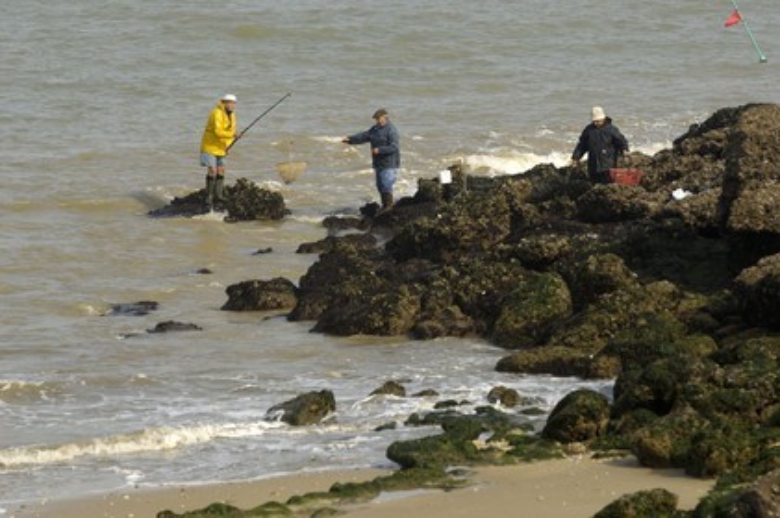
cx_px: 390
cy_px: 259
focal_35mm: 285
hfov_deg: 7.2
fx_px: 6170
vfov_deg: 4.8
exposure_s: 1/320
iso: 100
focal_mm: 190
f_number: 5.3
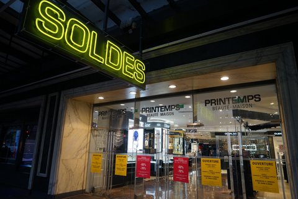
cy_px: 100
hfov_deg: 73.7
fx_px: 199
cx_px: 149
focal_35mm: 24
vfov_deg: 53.2
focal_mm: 24
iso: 640
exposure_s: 1/160
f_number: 4
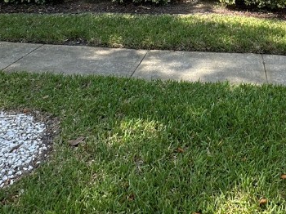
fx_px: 339
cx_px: 207
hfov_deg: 44.6
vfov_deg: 29.3
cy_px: -54
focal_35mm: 41
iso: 40
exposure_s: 1/368
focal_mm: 2.22
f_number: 2.2
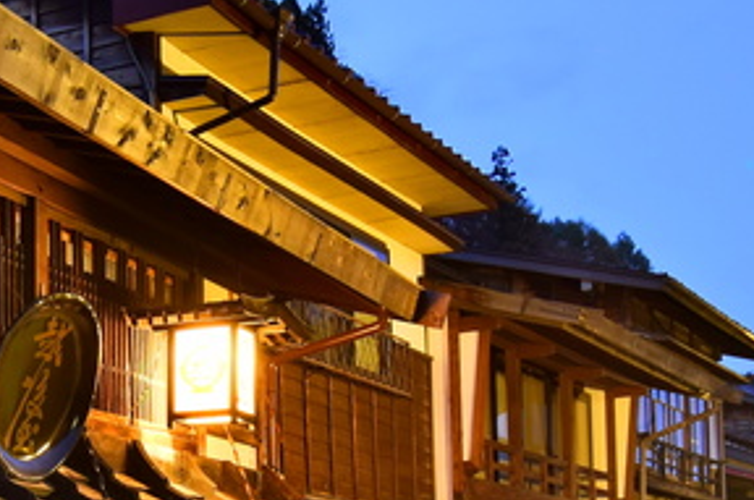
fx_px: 1464
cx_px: 243
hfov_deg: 28.7
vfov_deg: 18.5
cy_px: 573
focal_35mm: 70
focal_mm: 14
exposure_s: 8
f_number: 6.3
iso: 400
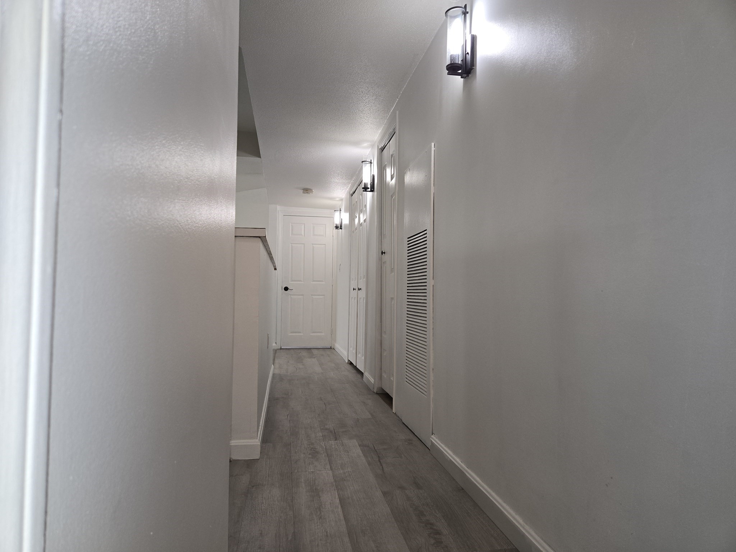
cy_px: 276
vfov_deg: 58.9
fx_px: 489
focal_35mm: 23
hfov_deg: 73.9
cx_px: 368
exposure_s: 1/60
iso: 40
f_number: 1.8
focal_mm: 5.4
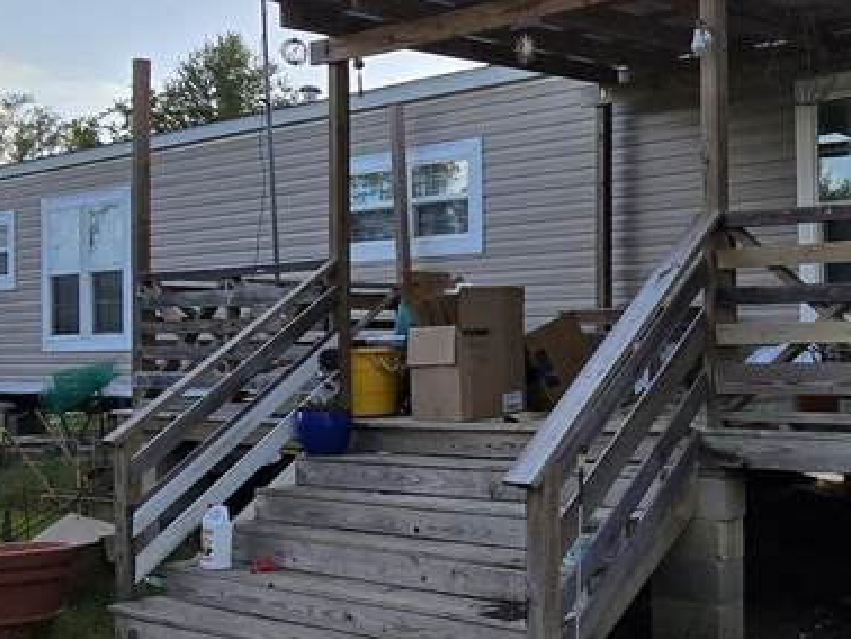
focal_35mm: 44
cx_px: 743
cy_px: 322
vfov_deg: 32.9
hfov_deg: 40.2
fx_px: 1082
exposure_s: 1/1105
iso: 50
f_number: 2.2
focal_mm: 2.2
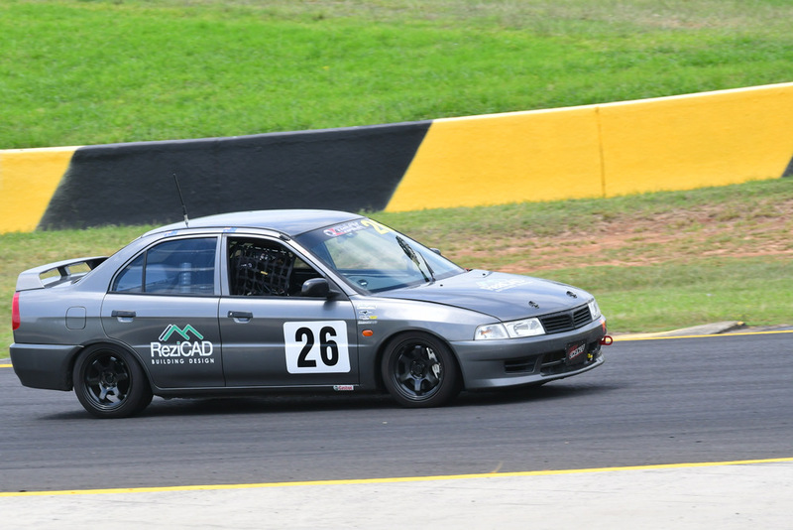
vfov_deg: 3.0
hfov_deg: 4.4
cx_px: 396
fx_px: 10246
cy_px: 265
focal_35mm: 465
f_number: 11
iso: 800
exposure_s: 1/640
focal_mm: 310
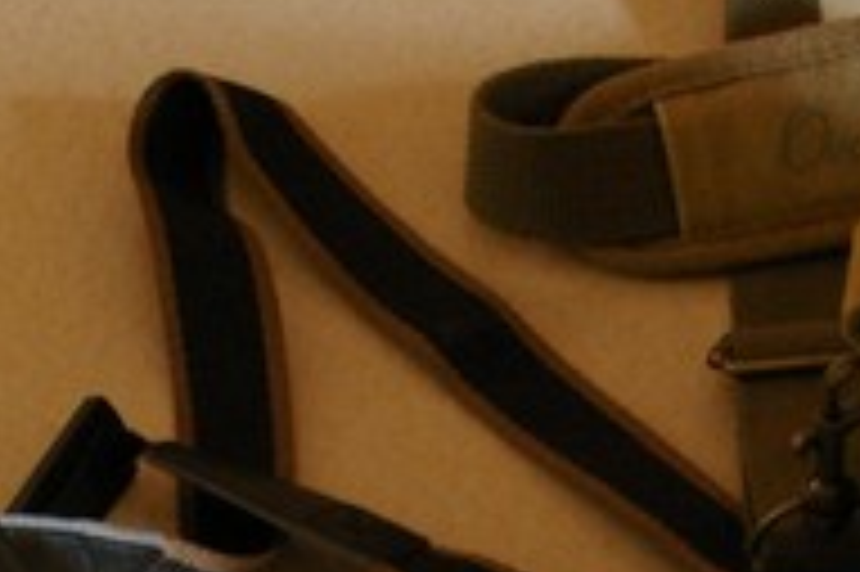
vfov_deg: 7.0
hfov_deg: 10.5
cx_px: 536
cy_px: 739
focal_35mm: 195
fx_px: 4657
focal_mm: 31
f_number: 5.6
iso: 800
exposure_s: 1/10
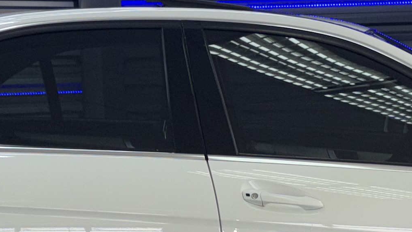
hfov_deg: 18.9
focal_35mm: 113
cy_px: 195
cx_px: 259
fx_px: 1235
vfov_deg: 10.7
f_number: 1.6
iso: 32
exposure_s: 1/306
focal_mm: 5.96
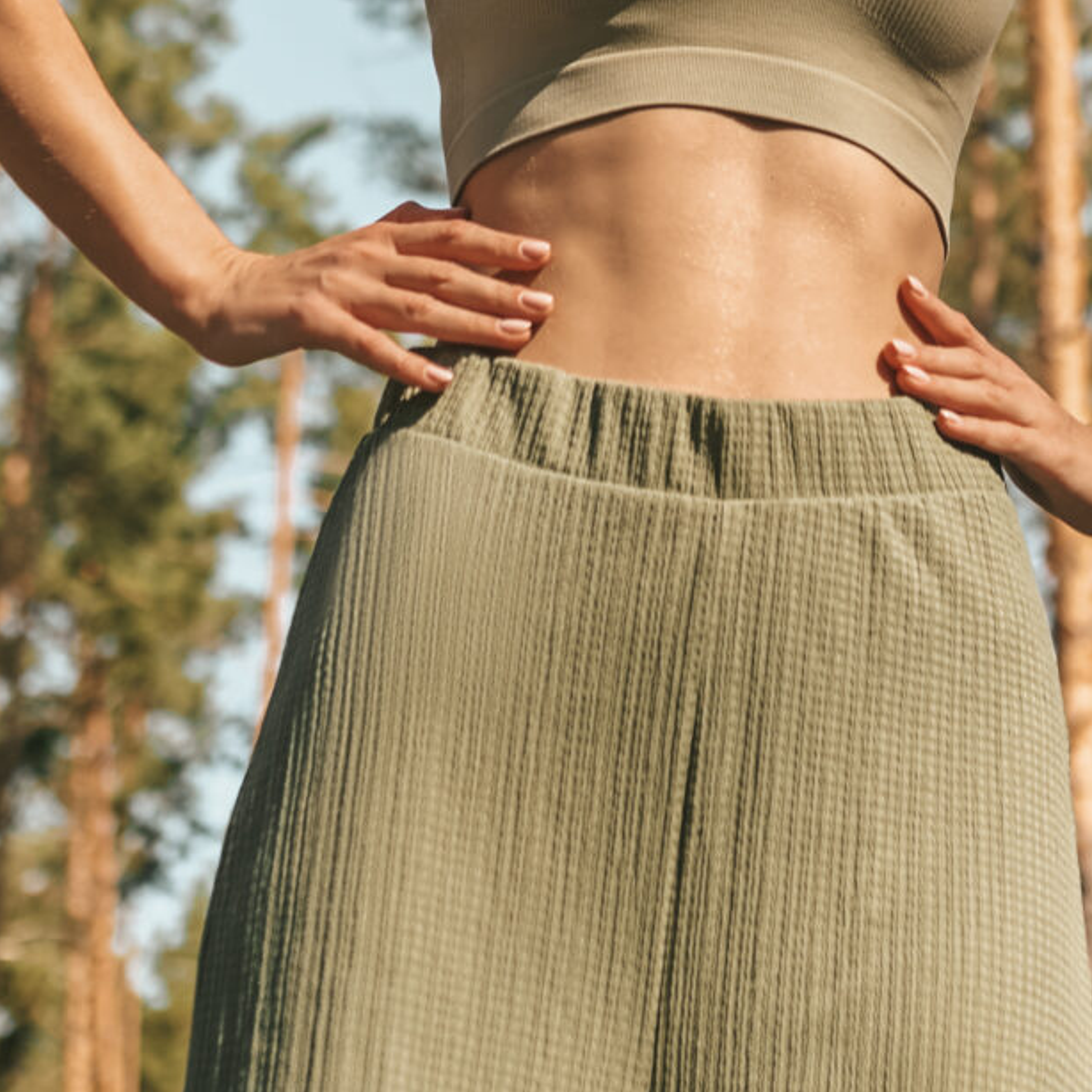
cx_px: 864
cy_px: -264
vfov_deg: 13.6
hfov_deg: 14.0
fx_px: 4426
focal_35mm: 124
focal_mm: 35
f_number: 2.8
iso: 200
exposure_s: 1/2500
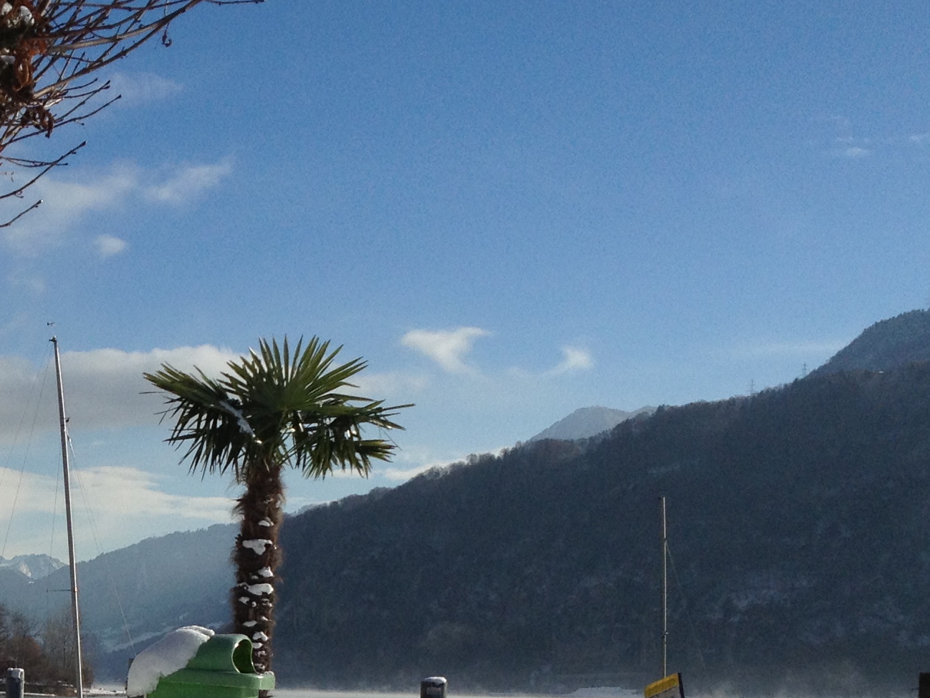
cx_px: -29
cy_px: 785
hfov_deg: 21.4
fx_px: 2365
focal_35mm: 88
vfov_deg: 16.3
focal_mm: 4.28
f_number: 2.4
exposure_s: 1/4255
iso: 50
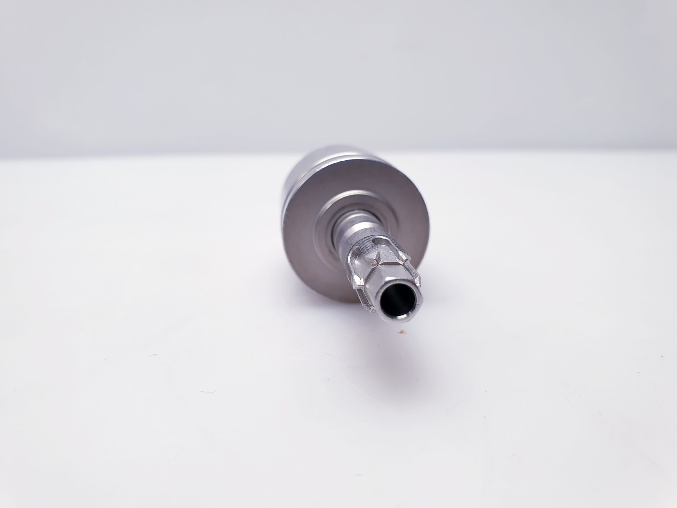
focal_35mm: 26
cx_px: 338
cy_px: 254
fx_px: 508
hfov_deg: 67.3
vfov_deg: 53.1
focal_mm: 4.3
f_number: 2.4
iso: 80
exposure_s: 1/50
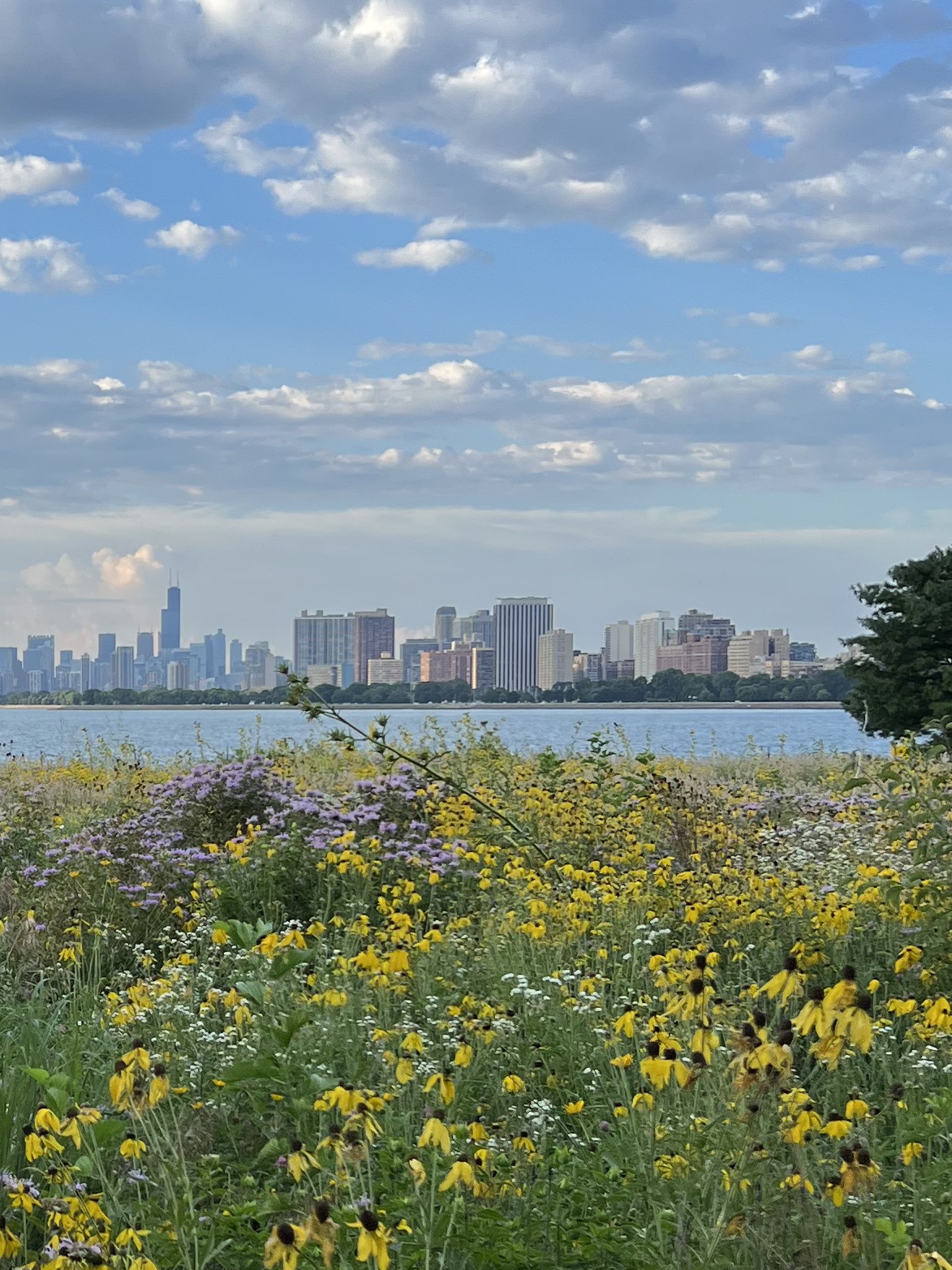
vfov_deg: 28.8
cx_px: -17
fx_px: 2458
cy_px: 828
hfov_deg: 21.1
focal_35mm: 67
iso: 50
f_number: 1.5
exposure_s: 1/1575
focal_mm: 5.7
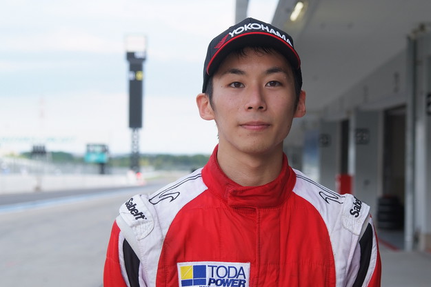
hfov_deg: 24.5
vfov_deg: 16.4
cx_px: 237
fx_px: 993
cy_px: 149
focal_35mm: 83
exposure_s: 1/350
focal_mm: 48
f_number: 4
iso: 400
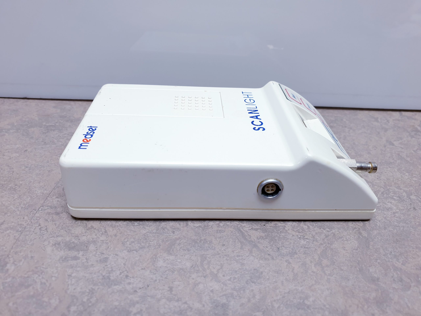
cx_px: 210
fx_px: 316
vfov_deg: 53.1
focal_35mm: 26
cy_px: 158
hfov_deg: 67.3
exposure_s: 1/100
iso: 80
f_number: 2.4
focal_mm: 4.3
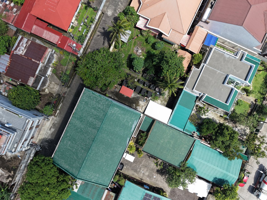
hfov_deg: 71.6
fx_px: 185
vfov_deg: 56.8
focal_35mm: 24
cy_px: 100
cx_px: 134
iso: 140
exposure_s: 1/2500
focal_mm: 8.67
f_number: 1.8
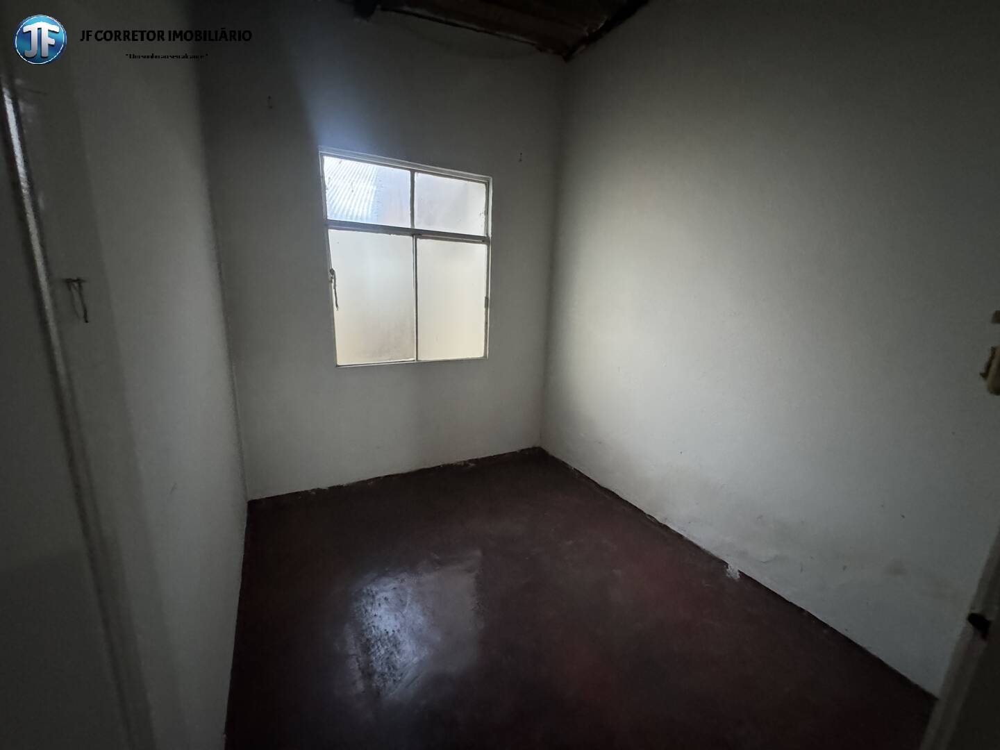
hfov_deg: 102.1
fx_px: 404
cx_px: 500
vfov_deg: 85.7
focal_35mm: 14
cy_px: 375
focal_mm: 2.22
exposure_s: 1/60
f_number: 2.2
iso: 1250
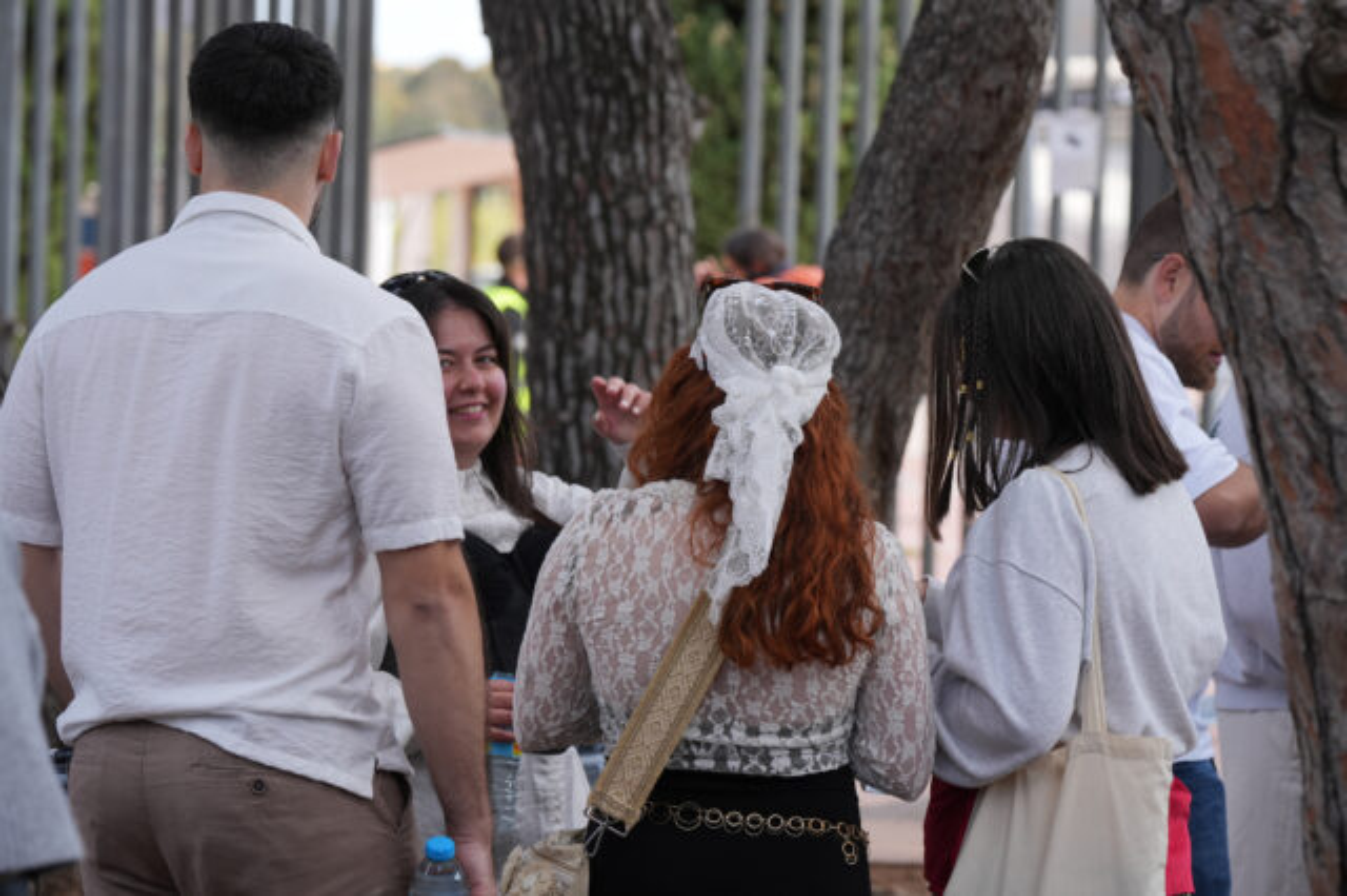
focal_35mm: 129
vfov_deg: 10.6
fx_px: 4824
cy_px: 448
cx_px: 674
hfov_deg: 15.9
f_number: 5.6
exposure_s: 1/320
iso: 400
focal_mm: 129
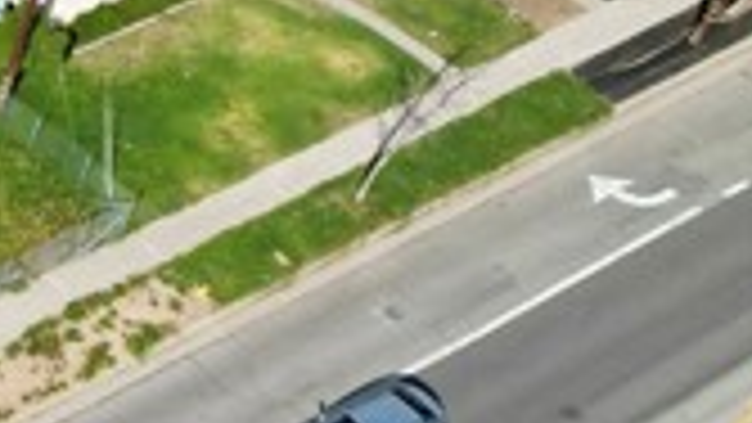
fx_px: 1994
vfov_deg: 12.1
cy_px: 68
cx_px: -666
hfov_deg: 16.9
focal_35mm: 100
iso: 120
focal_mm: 6.72
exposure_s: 1/3000
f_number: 1.7
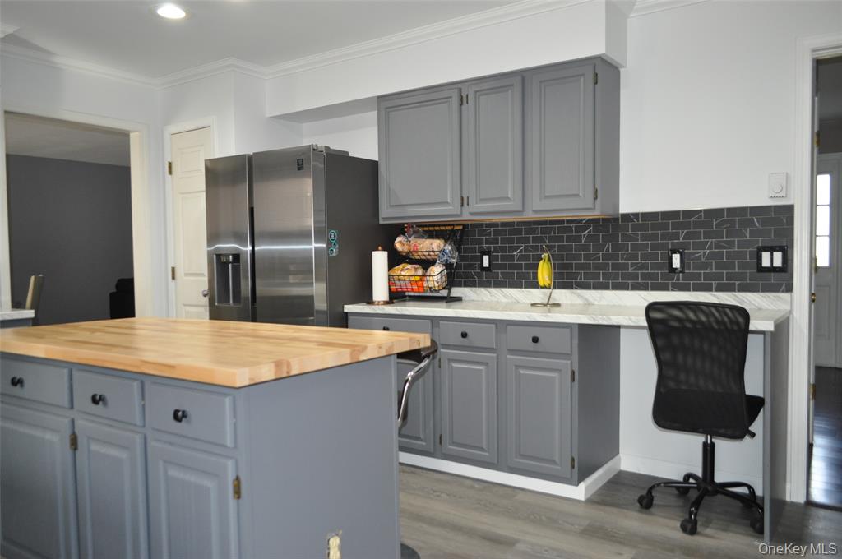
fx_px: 631
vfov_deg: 47.8
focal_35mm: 27
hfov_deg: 67.4
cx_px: 421
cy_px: 280
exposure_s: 1/60
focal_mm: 18
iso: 800
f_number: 3.5
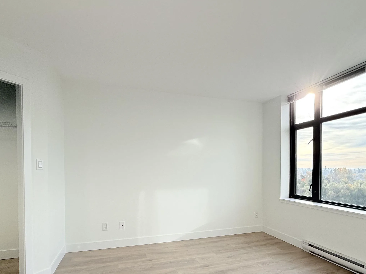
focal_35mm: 21
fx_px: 222
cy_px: 172
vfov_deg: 62.5
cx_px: 196
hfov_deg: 78.9
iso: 64
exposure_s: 1/315
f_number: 2.2
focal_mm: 2.22
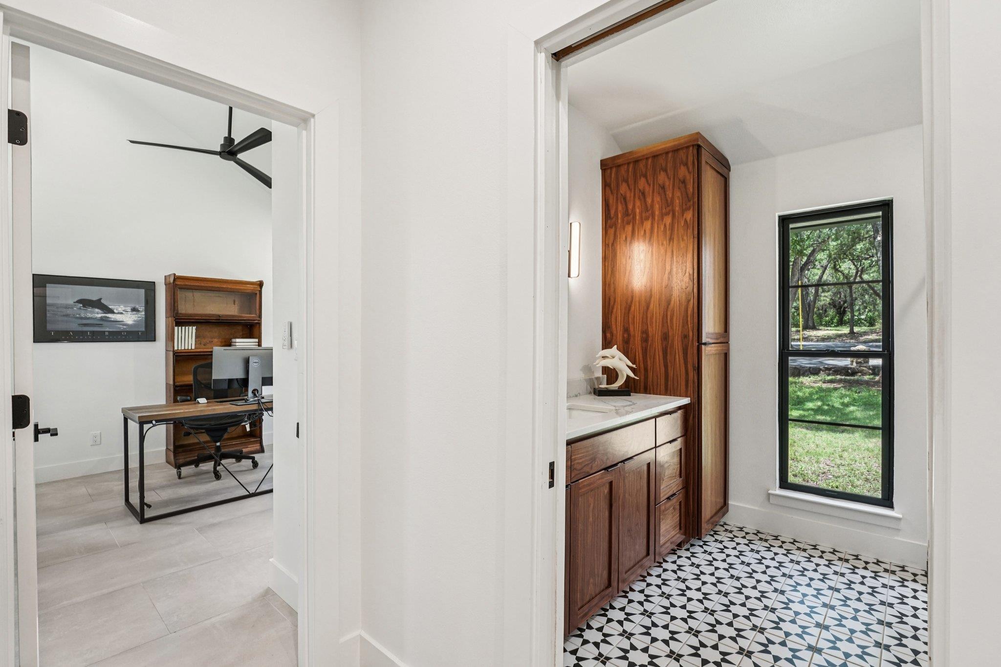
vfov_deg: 75.1
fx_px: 434
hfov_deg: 98.2
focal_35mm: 16
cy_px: 334
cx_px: 500
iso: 800
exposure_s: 1/80
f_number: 8
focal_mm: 15.6
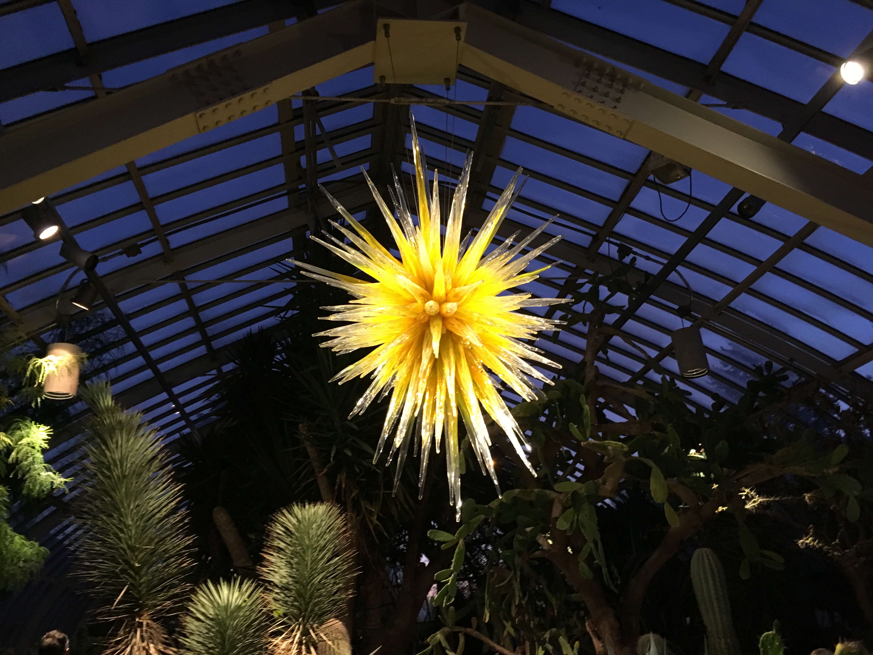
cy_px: 328
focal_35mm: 29
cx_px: 436
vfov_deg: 48.2
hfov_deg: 61.7
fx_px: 731
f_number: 2.2
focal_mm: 4.15
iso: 200
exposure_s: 1/20
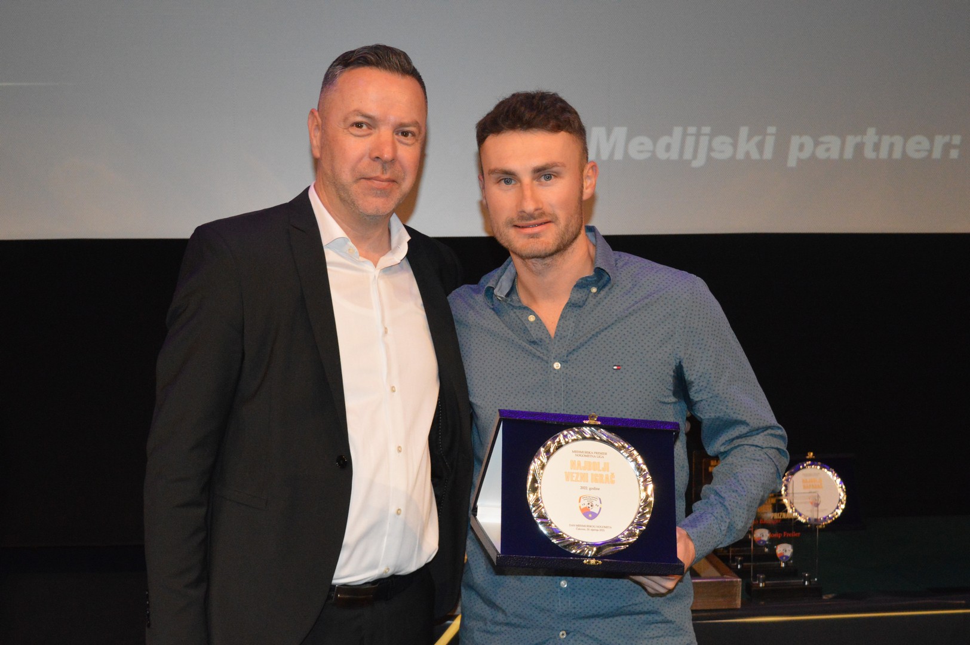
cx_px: 485
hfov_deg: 41.1
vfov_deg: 28.0
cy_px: 322
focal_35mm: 48
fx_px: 1292
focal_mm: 32
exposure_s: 1/200
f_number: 7.1
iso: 3200
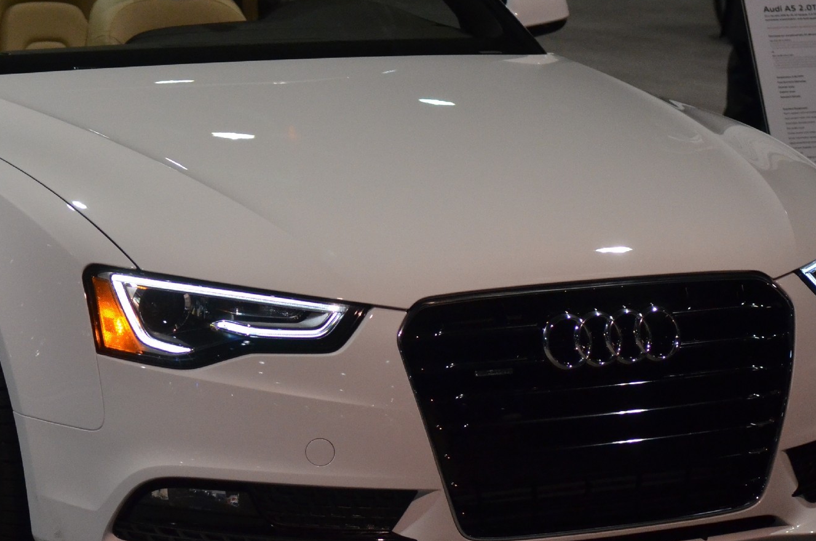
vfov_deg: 12.1
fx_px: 2556
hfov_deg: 18.0
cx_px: 220
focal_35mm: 113
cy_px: 225
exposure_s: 1/200
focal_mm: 40
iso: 1600
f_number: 2.8
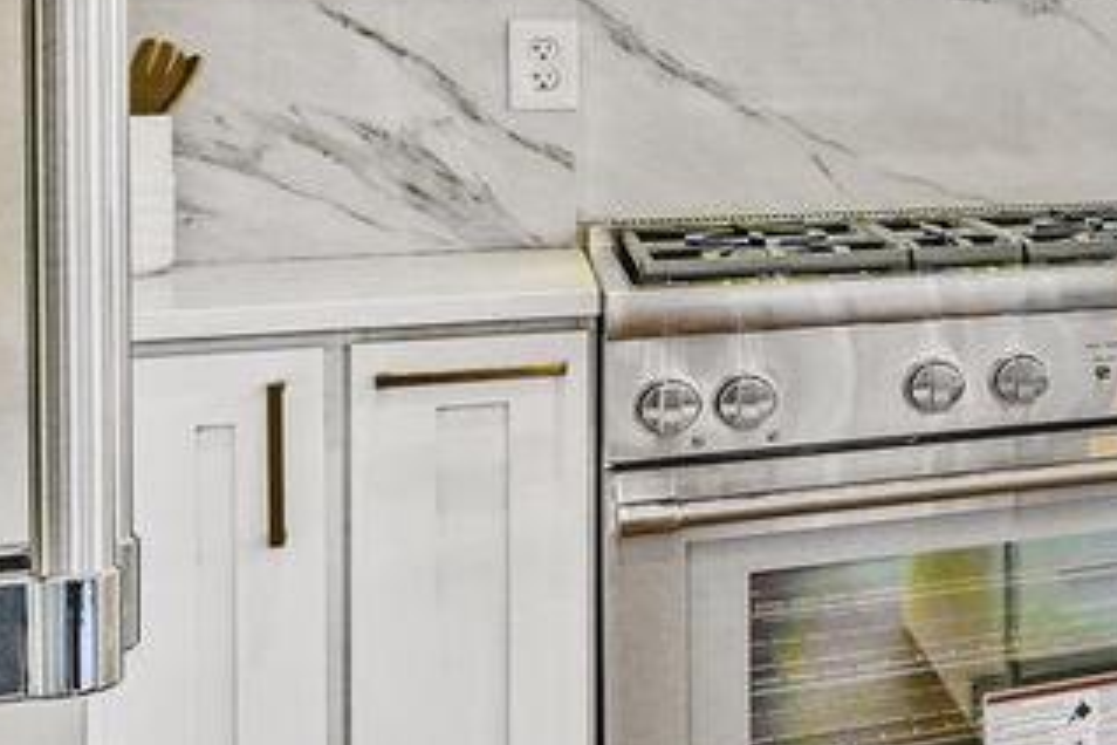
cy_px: 60
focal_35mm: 70
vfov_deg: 19.0
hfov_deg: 20.6
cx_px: 1981
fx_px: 2180
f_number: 9
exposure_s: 1/20
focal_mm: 15.5
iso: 200
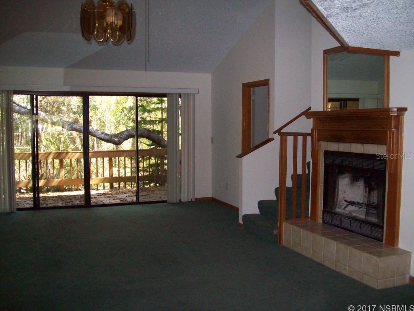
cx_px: 207
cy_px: 156
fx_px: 431
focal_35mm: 36
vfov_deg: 39.7
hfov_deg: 51.4
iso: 200
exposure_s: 1/64
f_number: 2.7
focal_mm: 6
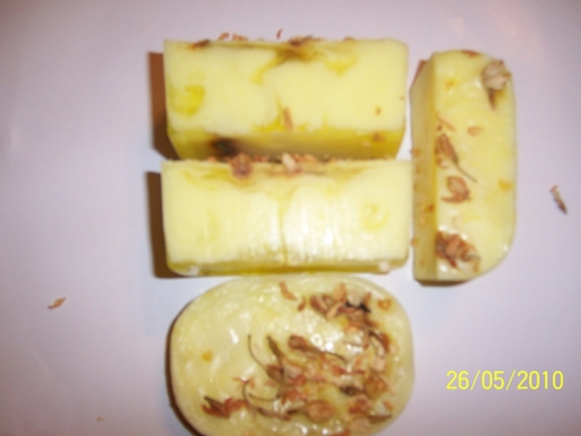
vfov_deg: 38.7
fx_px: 621
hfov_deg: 50.1
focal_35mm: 37
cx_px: 296
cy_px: 213
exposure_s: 1/60
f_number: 2.8
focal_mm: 6
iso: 125
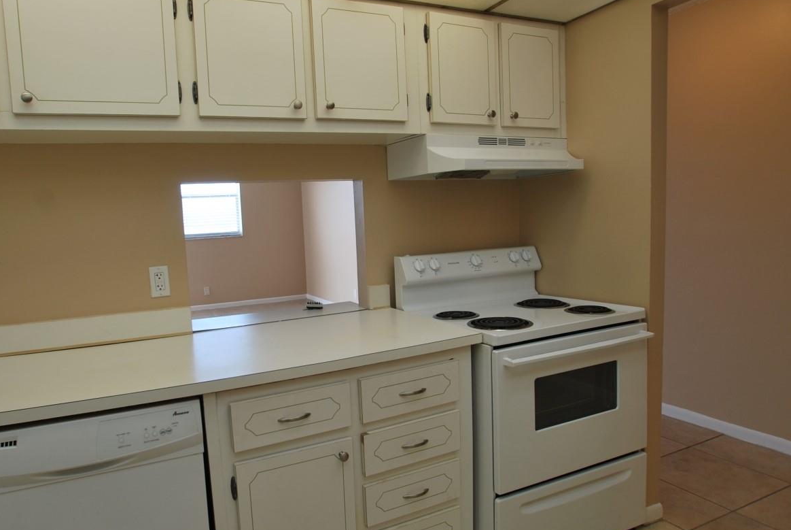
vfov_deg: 55.9
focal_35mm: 23
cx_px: 323
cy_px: 262
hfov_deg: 76.1
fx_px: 499
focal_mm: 11
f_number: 5.6
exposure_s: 1/20
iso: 100
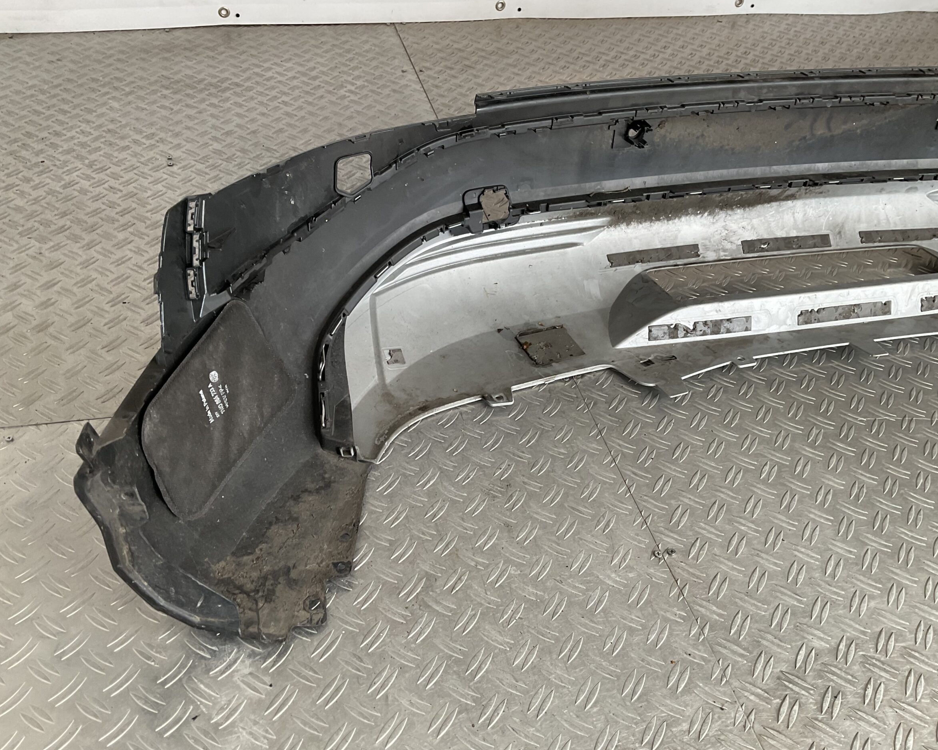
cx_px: 461
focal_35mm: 31
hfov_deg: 57.2
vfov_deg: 47.1
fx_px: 861
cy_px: 381
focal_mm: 3
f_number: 1.8
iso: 50
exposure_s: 1/60
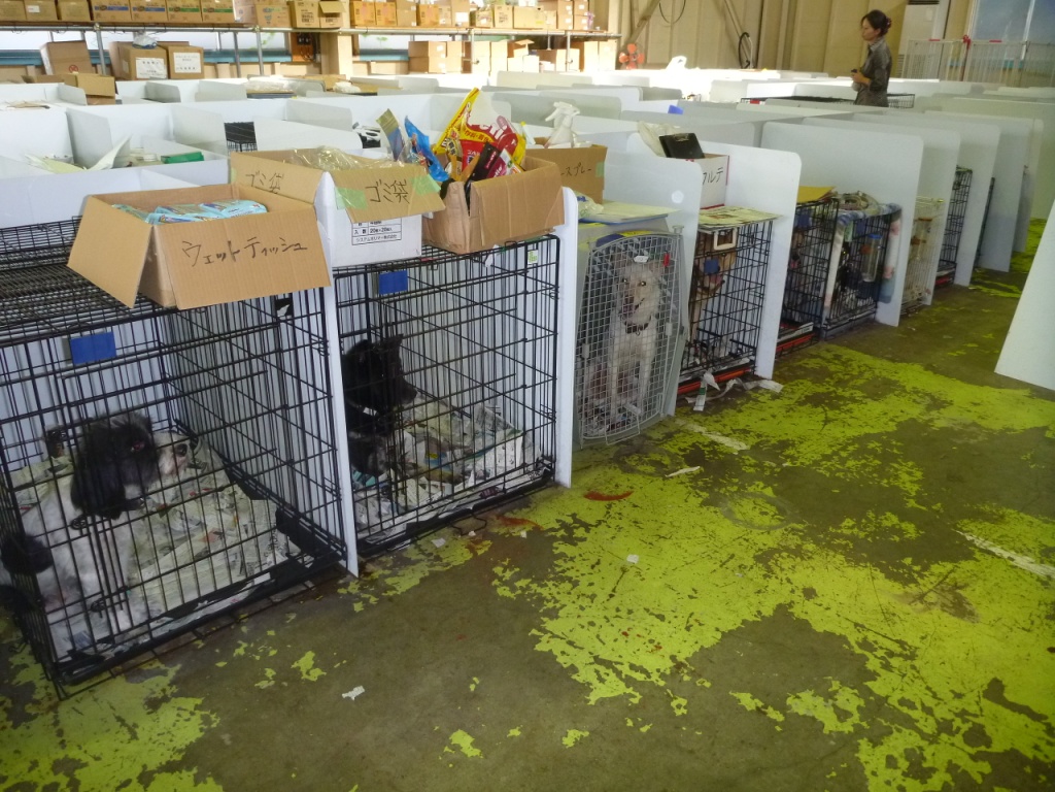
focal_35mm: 28
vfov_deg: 49.7
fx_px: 853
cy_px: 396
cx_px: 528
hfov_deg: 63.4
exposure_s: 1/30
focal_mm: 4.9
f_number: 3.3
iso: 250
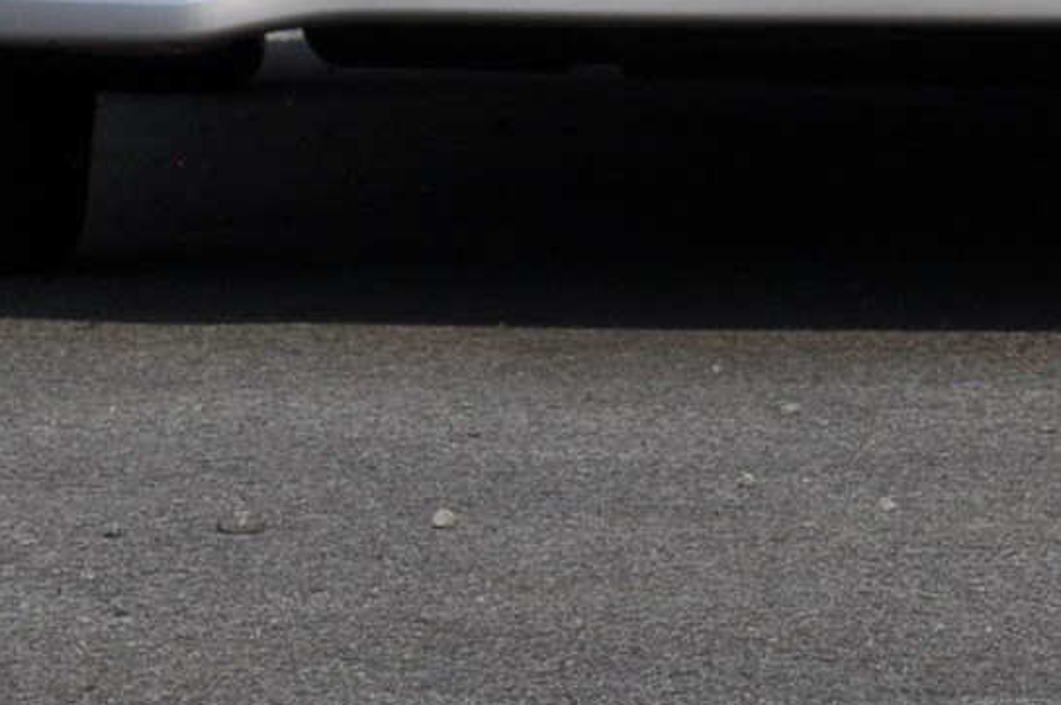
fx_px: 11195
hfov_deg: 5.4
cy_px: -900
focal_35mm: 380
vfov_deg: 3.6
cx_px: 1176
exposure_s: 1/500
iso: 200
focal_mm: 55
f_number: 10
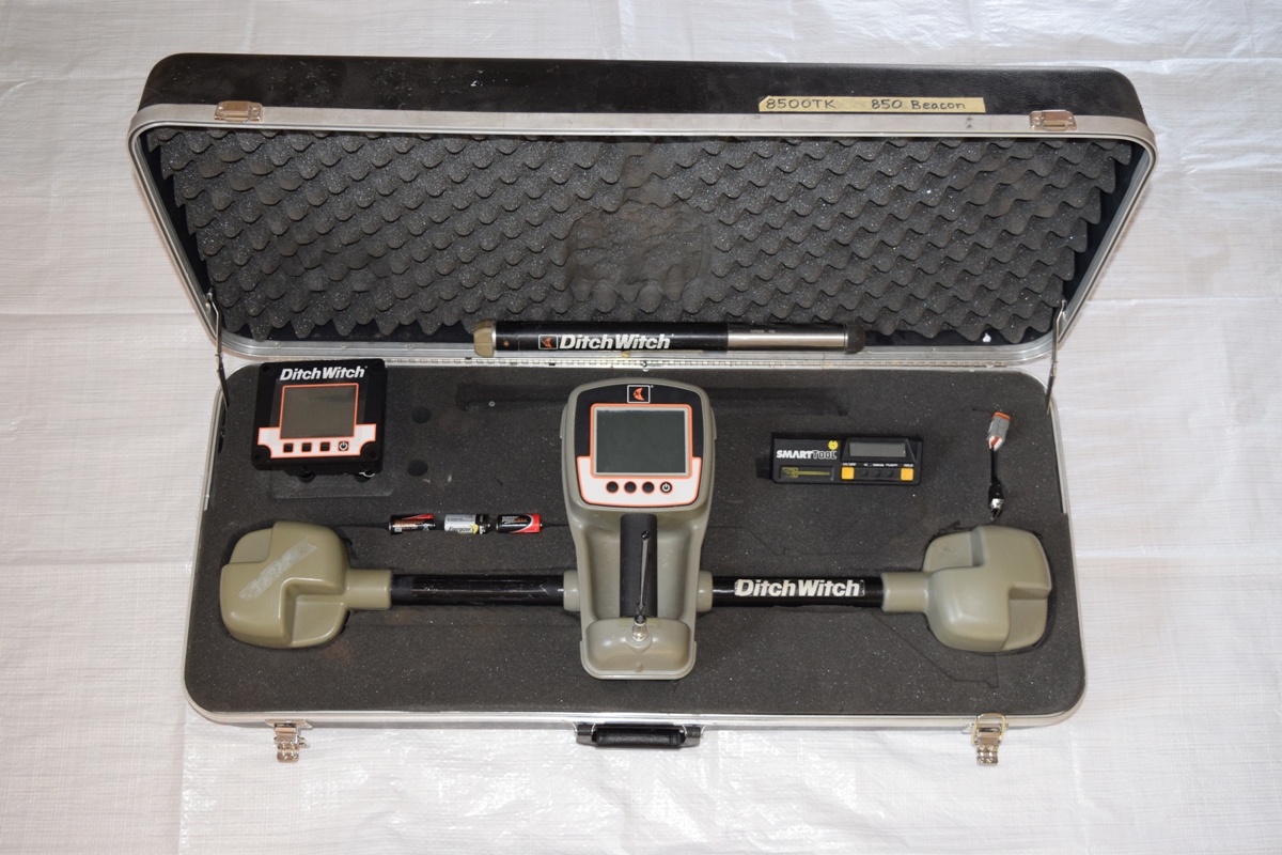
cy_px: 428
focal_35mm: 39
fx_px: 1389
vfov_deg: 34.2
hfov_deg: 49.6
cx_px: 641
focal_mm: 26
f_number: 4.5
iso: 800
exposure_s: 1/80
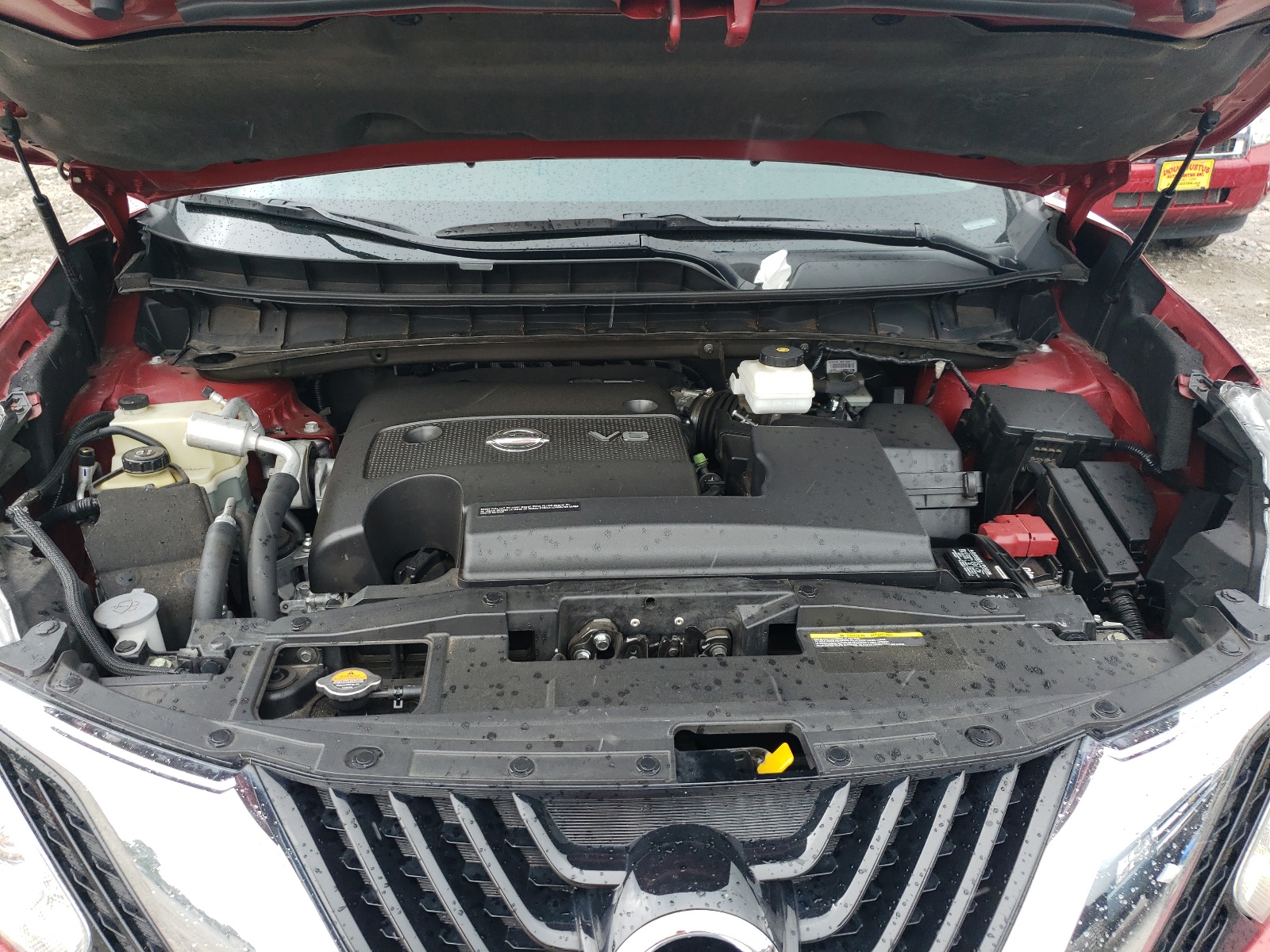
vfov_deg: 53.1
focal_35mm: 26
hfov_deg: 67.3
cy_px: 476
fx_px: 954
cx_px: 635
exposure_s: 1/227
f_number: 1.5
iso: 50
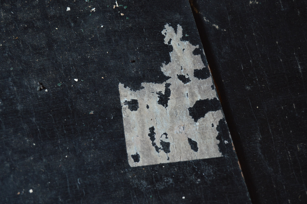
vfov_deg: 16.5
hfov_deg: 24.6
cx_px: 154
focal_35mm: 82
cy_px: 102
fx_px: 703
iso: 400
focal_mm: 55
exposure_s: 1/80
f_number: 5.6
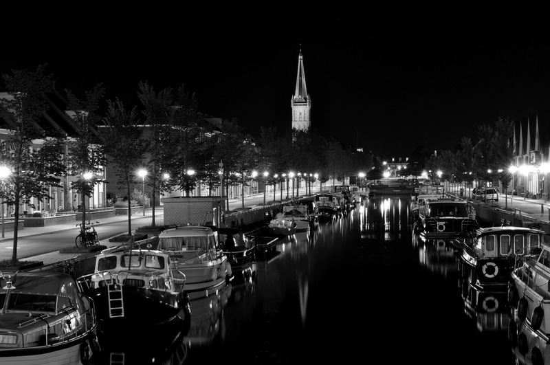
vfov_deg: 18.1
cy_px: 182
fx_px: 1144
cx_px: 275
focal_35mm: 75
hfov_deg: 27.0
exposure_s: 25
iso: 200
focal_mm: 50
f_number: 13
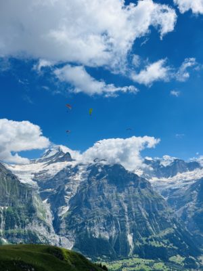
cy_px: 136
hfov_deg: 53.1
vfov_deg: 67.3
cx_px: 102
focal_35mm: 26
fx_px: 203
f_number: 1.5
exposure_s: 1/9434
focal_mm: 5.7
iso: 50
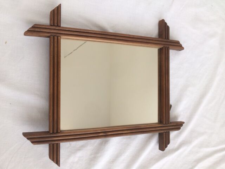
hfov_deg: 61.7
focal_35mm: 29
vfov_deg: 48.2
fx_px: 188
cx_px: 112
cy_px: 84
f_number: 2.2
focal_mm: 4.15
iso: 40
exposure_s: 1/50
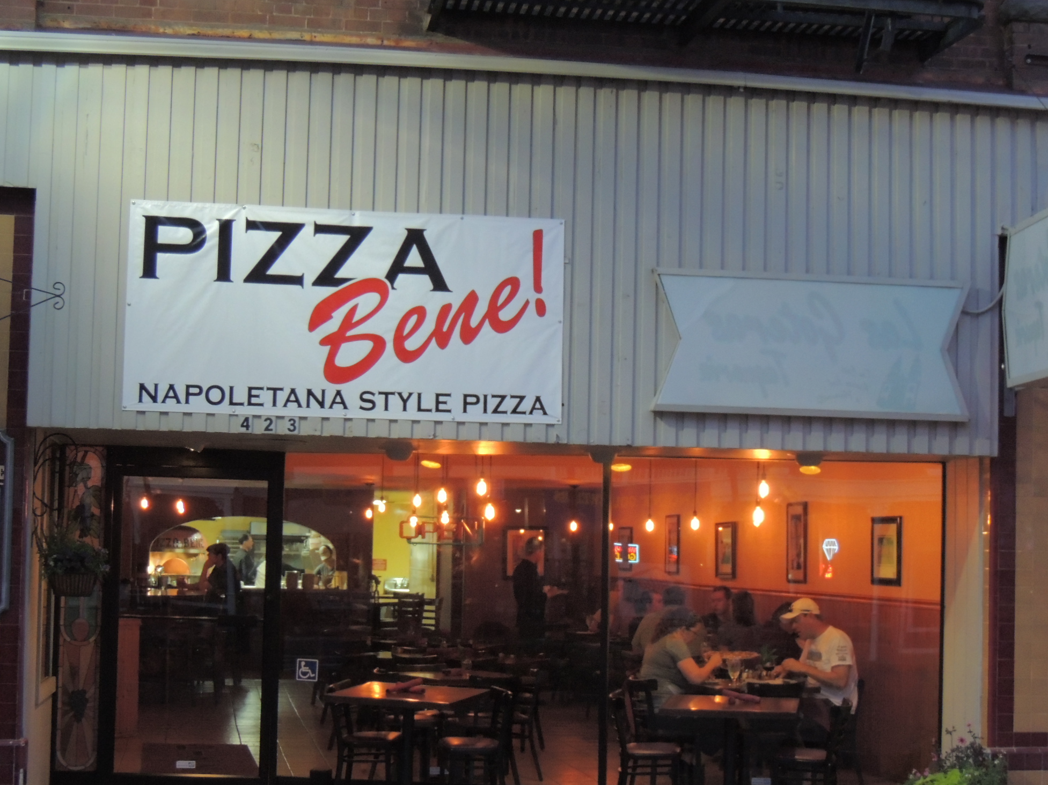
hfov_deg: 30.3
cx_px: 566
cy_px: 456
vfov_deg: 22.9
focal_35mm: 64
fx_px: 1937
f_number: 3.7
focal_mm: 9.8
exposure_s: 1/15
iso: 720
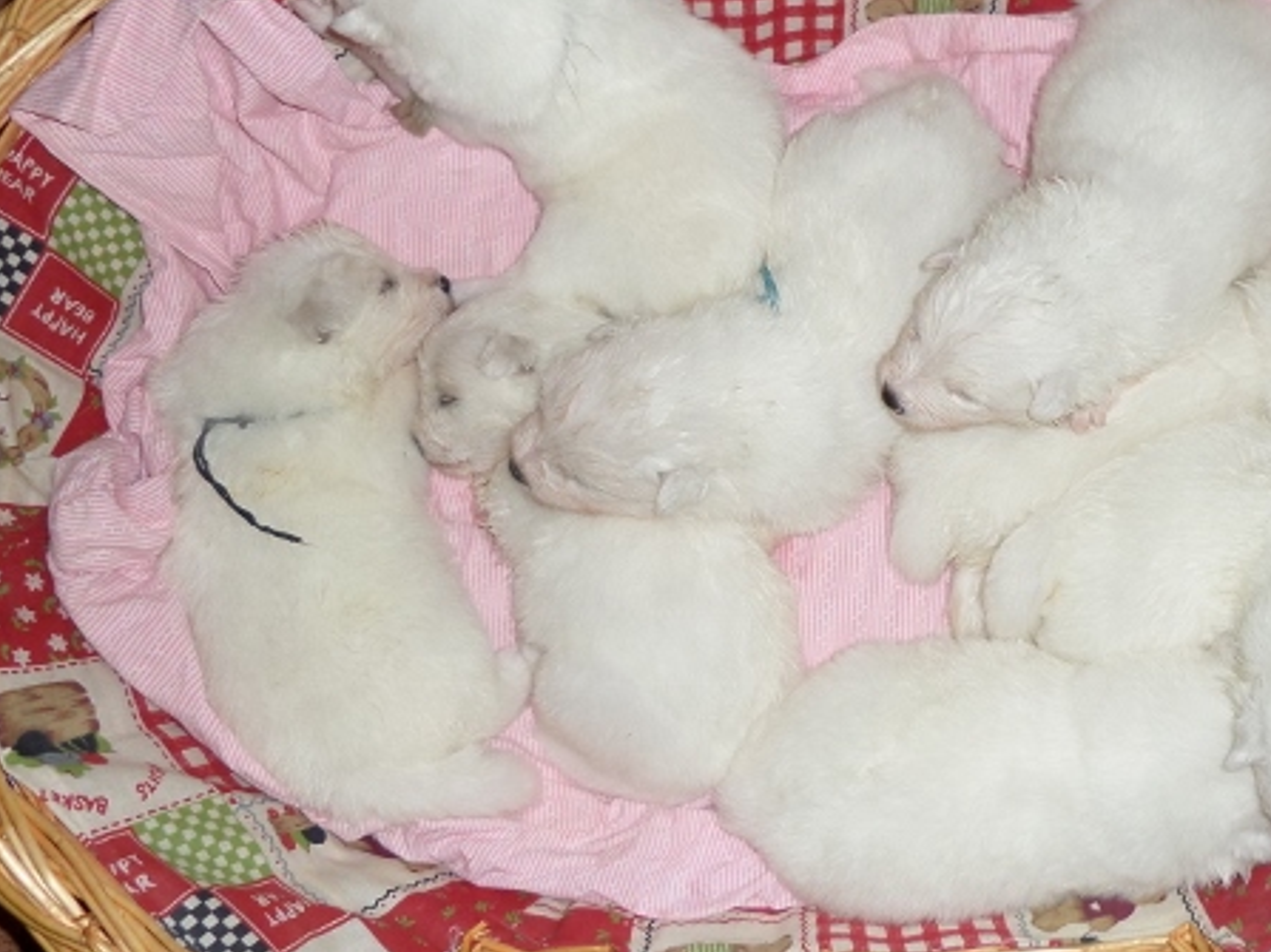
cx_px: 833
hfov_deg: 43.3
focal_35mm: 43
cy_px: 412
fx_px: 1578
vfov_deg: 33.5
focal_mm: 4.3
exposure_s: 1/20
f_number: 3.1
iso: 100
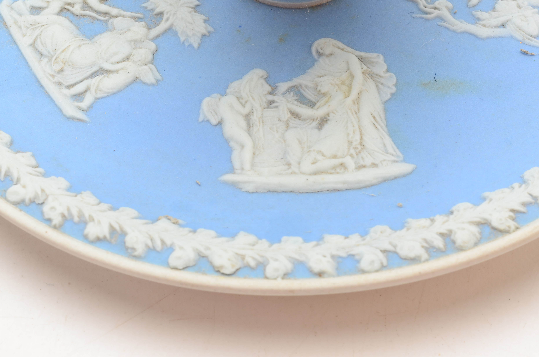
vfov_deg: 14.2
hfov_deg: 21.3
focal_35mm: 96
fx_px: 1434
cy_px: 122
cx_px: 312
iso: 100
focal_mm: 48
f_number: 20
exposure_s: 1/160
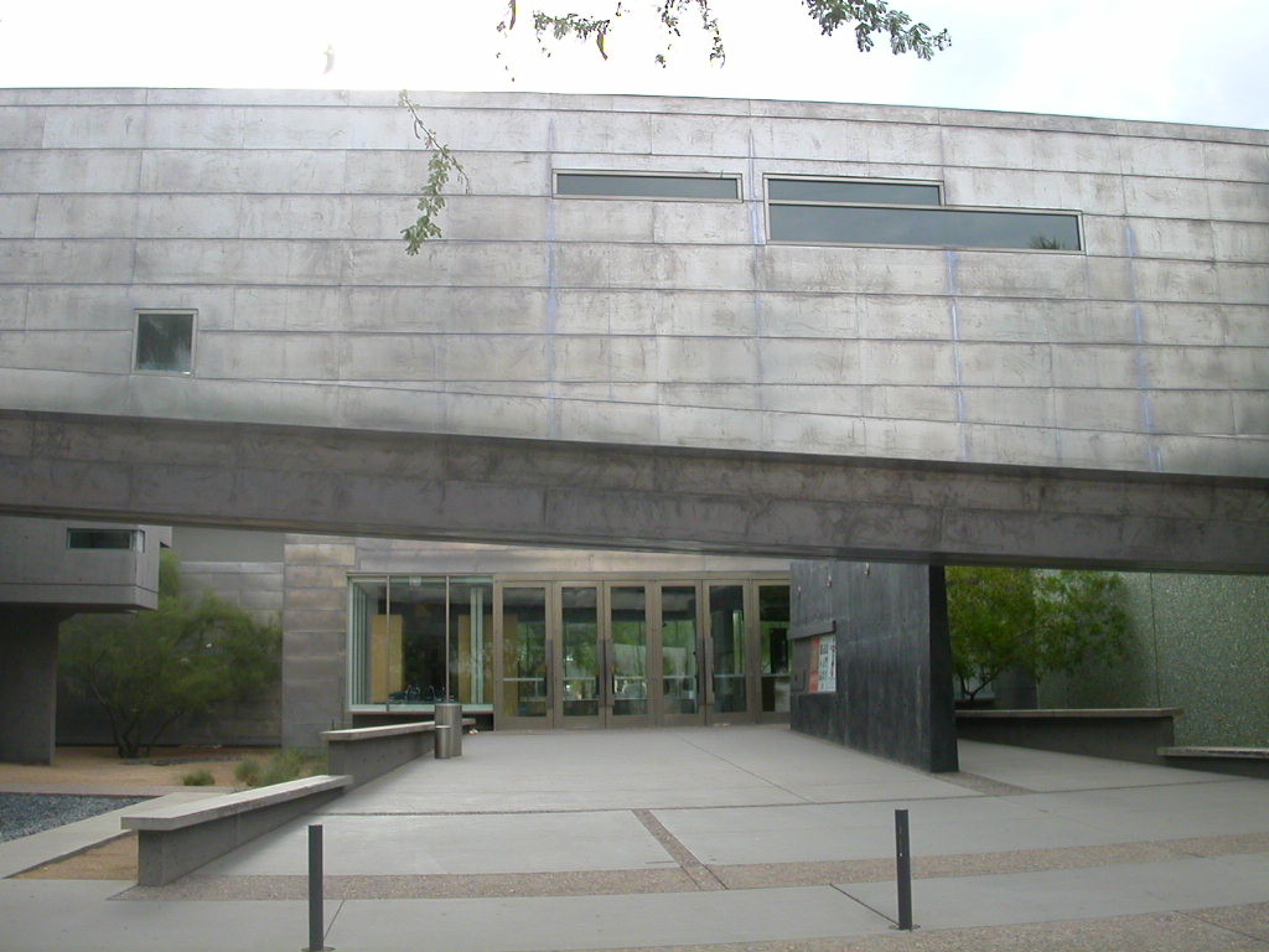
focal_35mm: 37
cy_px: 476
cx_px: 634
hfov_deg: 50.1
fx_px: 1356
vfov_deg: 38.7
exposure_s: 1/292
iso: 100
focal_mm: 5.6
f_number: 4.5
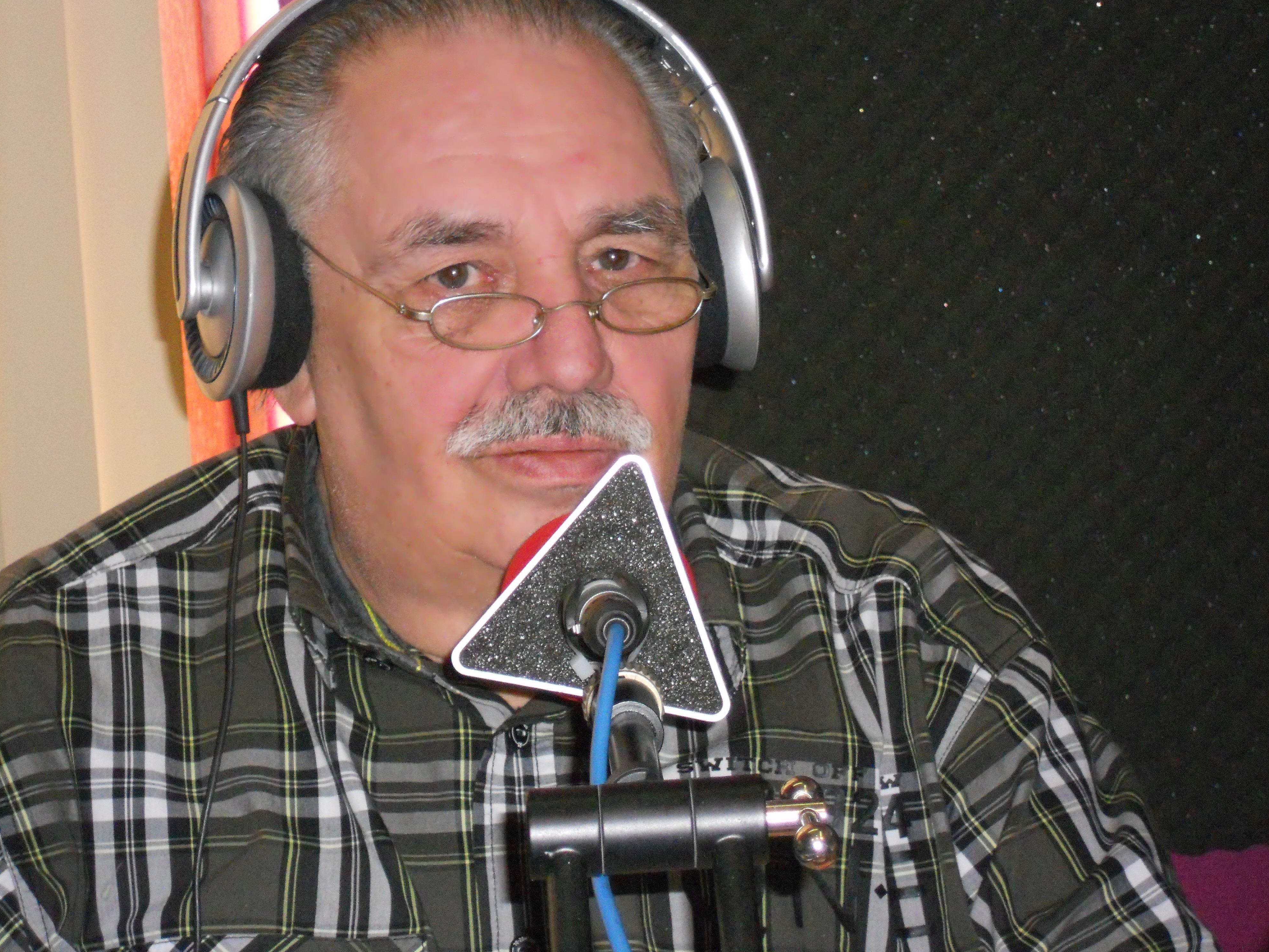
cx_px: 632
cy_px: 474
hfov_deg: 18.0
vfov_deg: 13.6
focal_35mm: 109
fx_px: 3996
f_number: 5.9
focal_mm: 19.6
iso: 800
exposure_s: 1/60
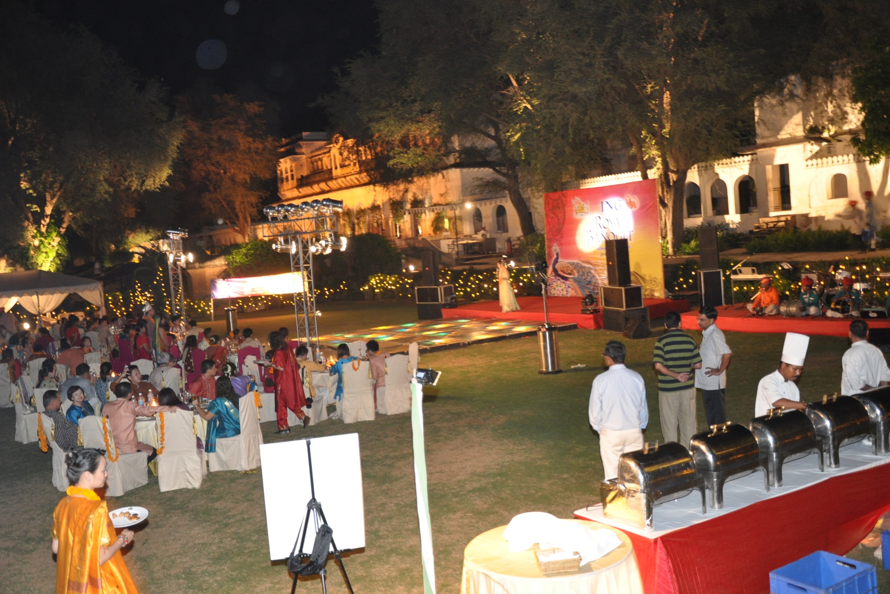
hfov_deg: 53.1
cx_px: 445
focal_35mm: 36
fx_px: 890
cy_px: 297
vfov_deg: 36.9
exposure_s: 1/10
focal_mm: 24
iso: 800
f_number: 4
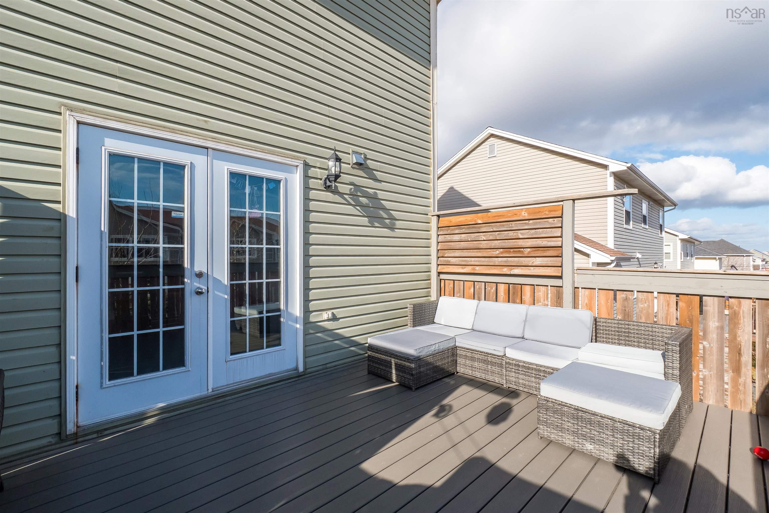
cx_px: 384
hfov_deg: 100.4
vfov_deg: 77.3
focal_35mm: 15
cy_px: 256
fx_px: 320
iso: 400
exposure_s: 1/1250
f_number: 7.1
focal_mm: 10
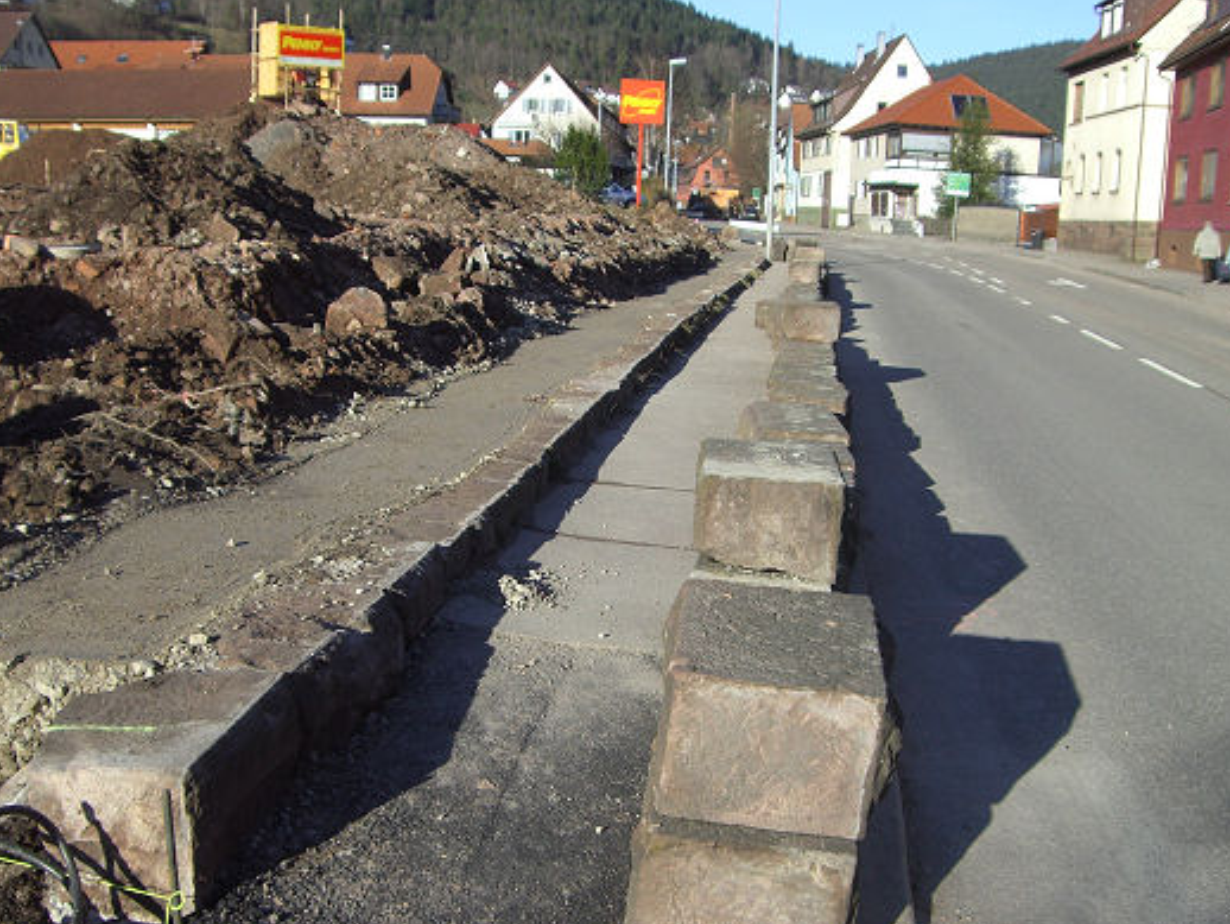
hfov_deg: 42.9
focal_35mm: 44
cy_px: 487
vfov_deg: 32.9
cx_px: 627
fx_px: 1564
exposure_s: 1/400
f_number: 4.3
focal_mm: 6.2
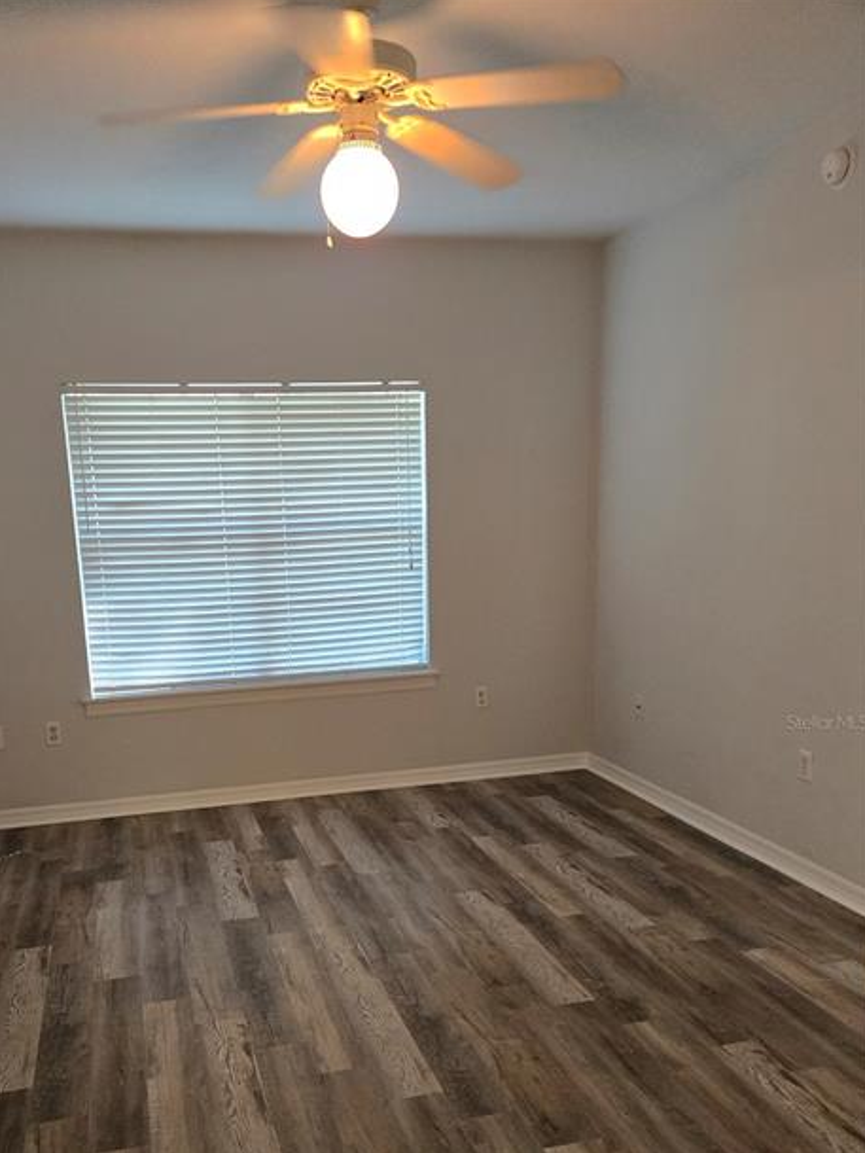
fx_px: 966
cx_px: 327
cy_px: 721
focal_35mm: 29
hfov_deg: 47.8
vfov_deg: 60.8
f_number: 1.8
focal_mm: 5.4
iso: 640
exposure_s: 1/120
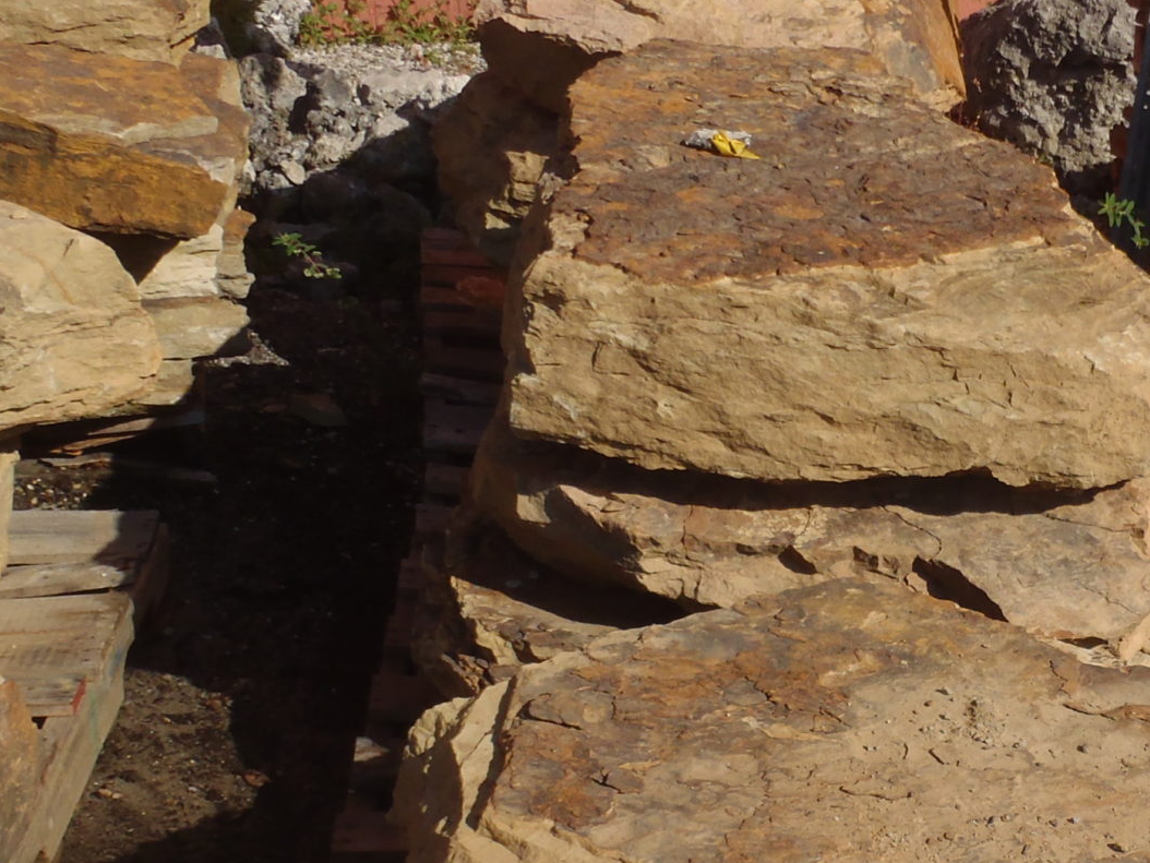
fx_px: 2260
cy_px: 771
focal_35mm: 68
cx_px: 1028
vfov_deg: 21.2
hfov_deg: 27.6
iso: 80
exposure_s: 1/1000
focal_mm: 5
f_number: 3.9
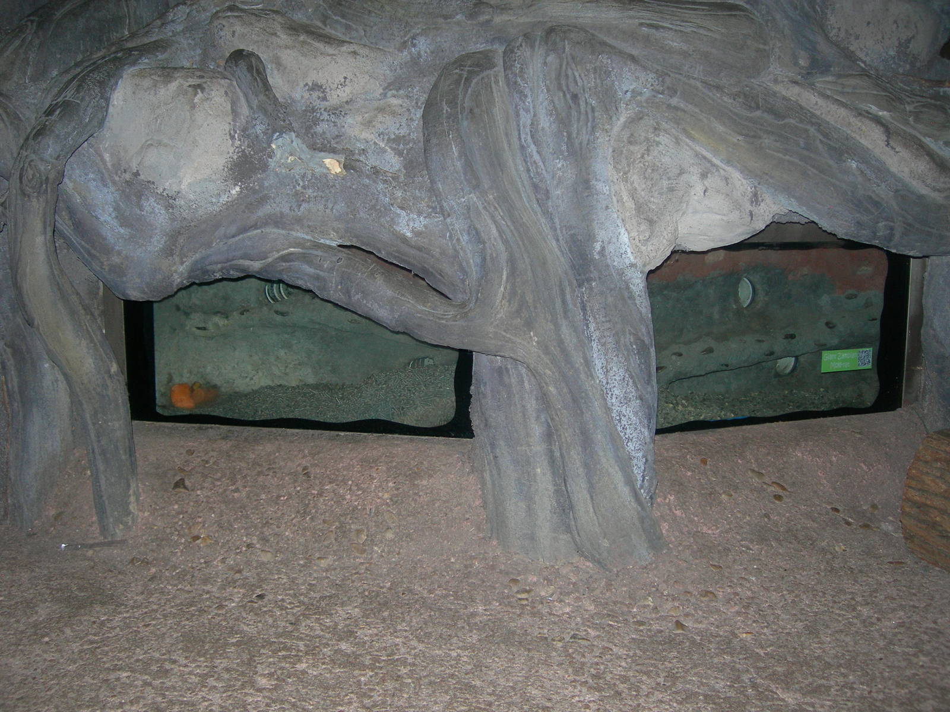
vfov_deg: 37.7
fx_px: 1043
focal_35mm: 38
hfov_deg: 49.0
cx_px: 475
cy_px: 356
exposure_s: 1/60.1
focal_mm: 7.8
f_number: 2.8
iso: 128
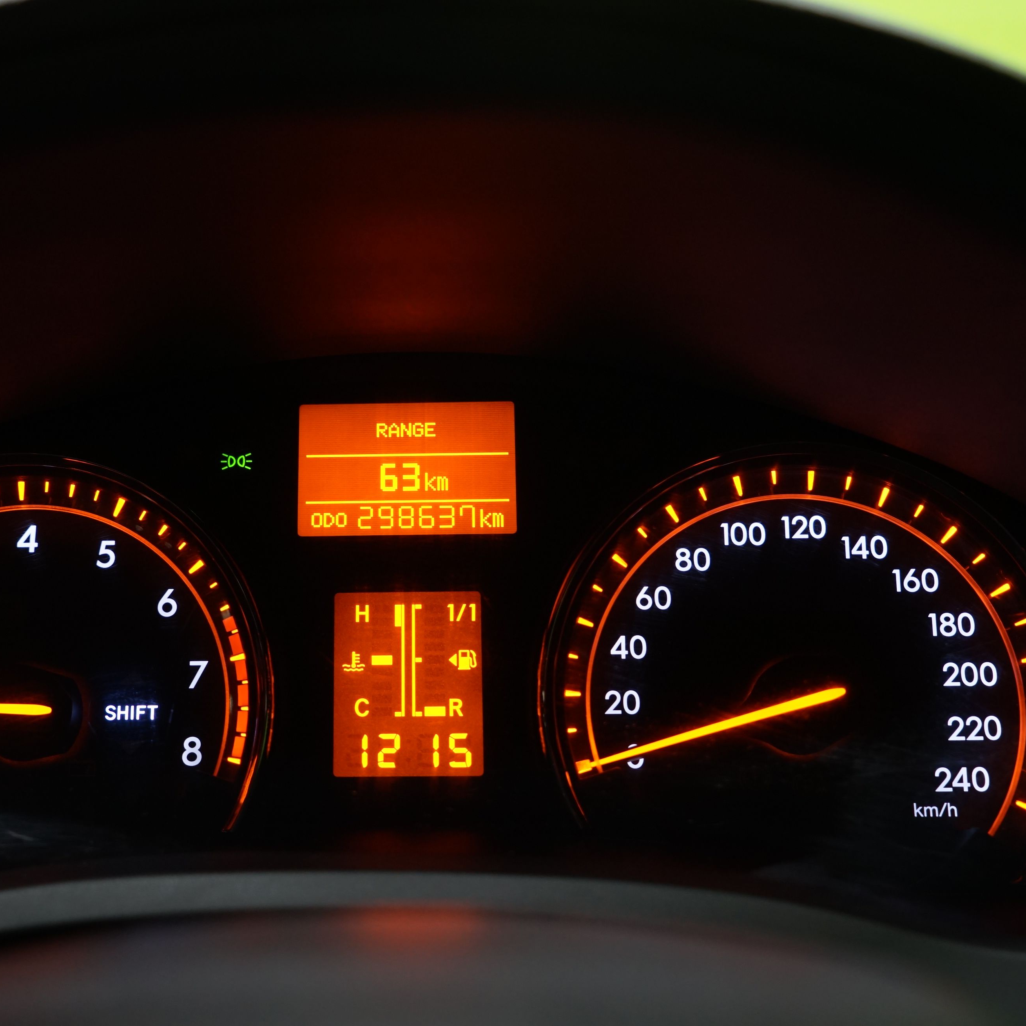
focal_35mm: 46
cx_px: 410
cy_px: 514
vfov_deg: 36.8
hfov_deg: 36.7
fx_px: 1543
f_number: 5
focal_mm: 36
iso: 1000
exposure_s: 1/20
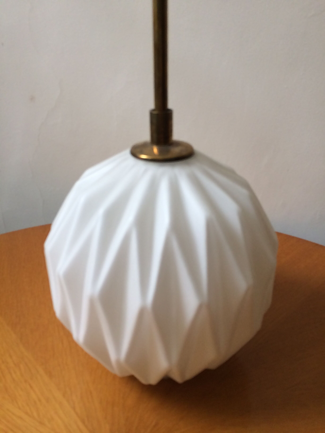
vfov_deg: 61.7
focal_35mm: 29
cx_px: 162
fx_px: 363
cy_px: 216
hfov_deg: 48.2
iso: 100
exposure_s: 1/100
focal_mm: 4.15
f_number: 2.2
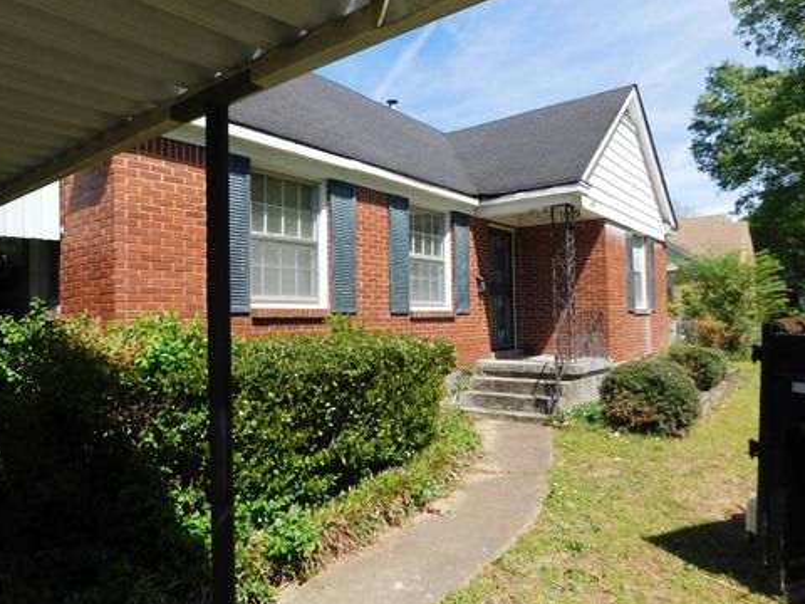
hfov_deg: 69.4
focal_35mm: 25
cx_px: 392
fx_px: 581
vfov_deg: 54.9
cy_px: 301
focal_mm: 4.1
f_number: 3
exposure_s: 1/1250
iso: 125
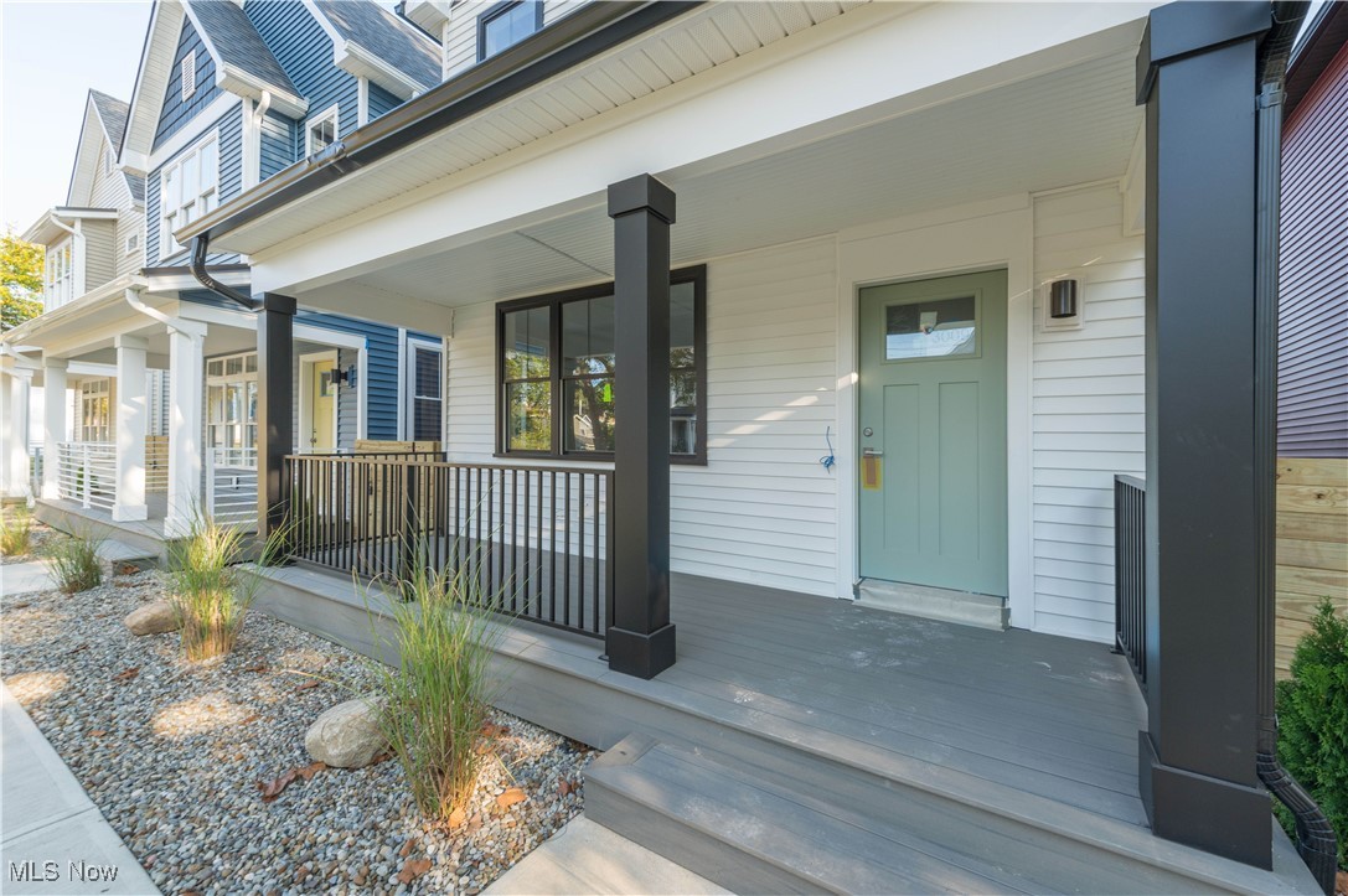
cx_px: 674
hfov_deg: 104.3
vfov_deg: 81.1
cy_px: 448
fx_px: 524
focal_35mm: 14
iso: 200
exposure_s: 1/40
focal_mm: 14
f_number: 10
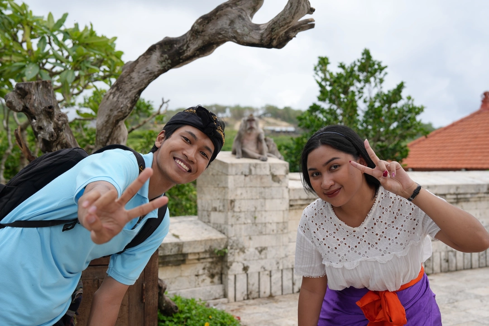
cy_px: 163
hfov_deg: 45.4
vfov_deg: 31.2
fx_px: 584
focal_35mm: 43
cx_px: 244
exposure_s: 1/250
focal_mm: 43
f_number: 4
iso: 100
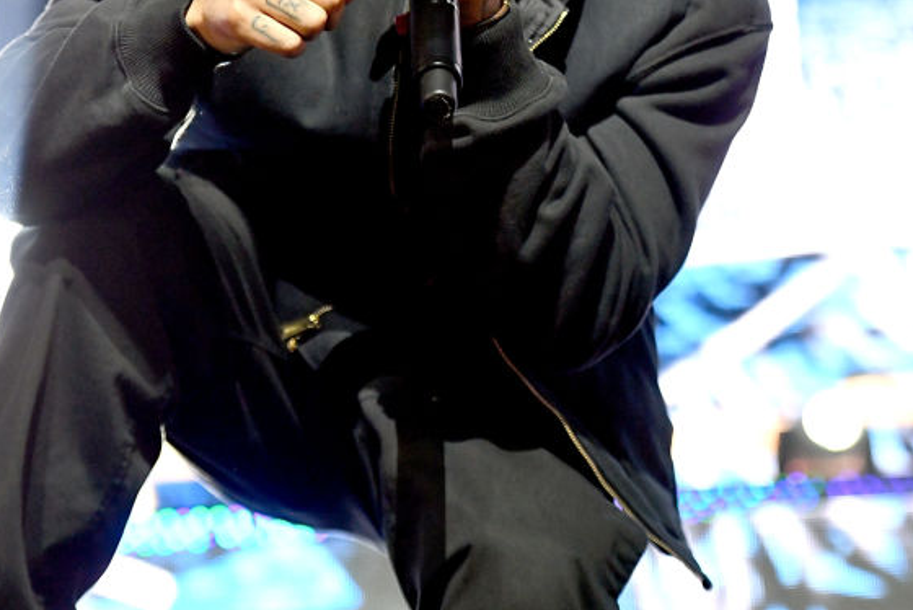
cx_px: 398
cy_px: 73
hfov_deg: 16.0
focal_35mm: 128
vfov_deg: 10.7
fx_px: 3248
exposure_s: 1/800
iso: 3200
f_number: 3.5
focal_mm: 70
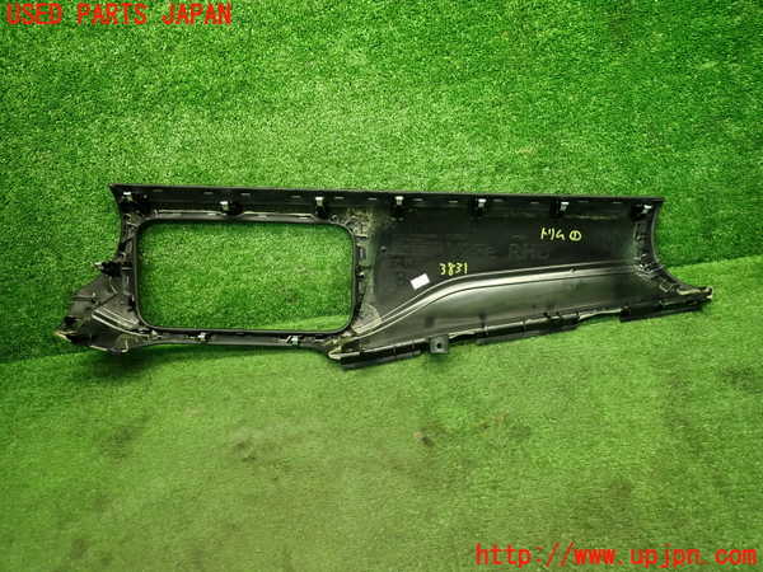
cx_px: 382
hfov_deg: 69.4
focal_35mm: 25
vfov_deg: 54.9
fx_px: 551
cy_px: 286
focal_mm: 4.5
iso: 200
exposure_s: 1/30
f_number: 2
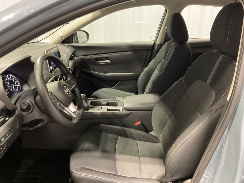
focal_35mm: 29
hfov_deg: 61.7
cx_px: 122
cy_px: 92
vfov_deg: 48.2
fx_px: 204
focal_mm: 3
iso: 320
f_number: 1.8
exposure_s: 1/25
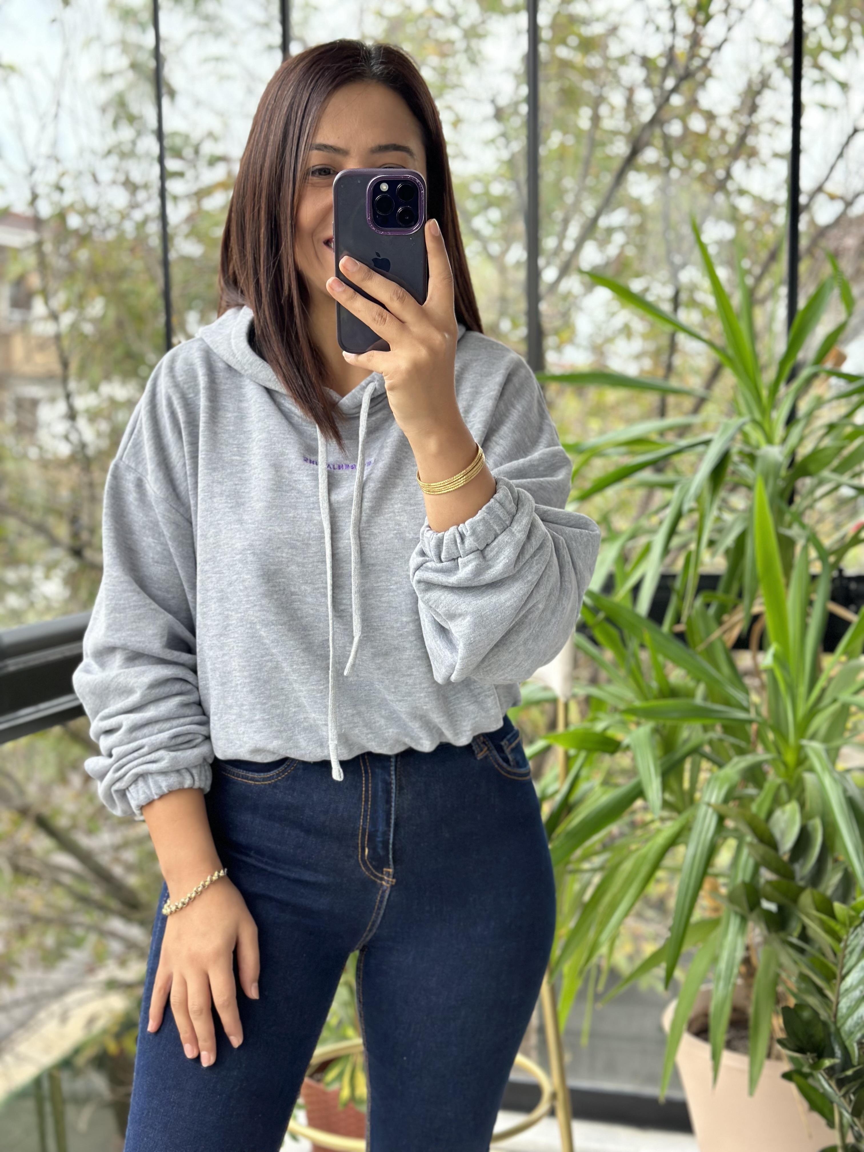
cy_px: 576
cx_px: 432
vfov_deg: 39.7
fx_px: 1597
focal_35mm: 48
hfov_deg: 30.3
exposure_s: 1/114
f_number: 1.78
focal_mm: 6.86
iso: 125
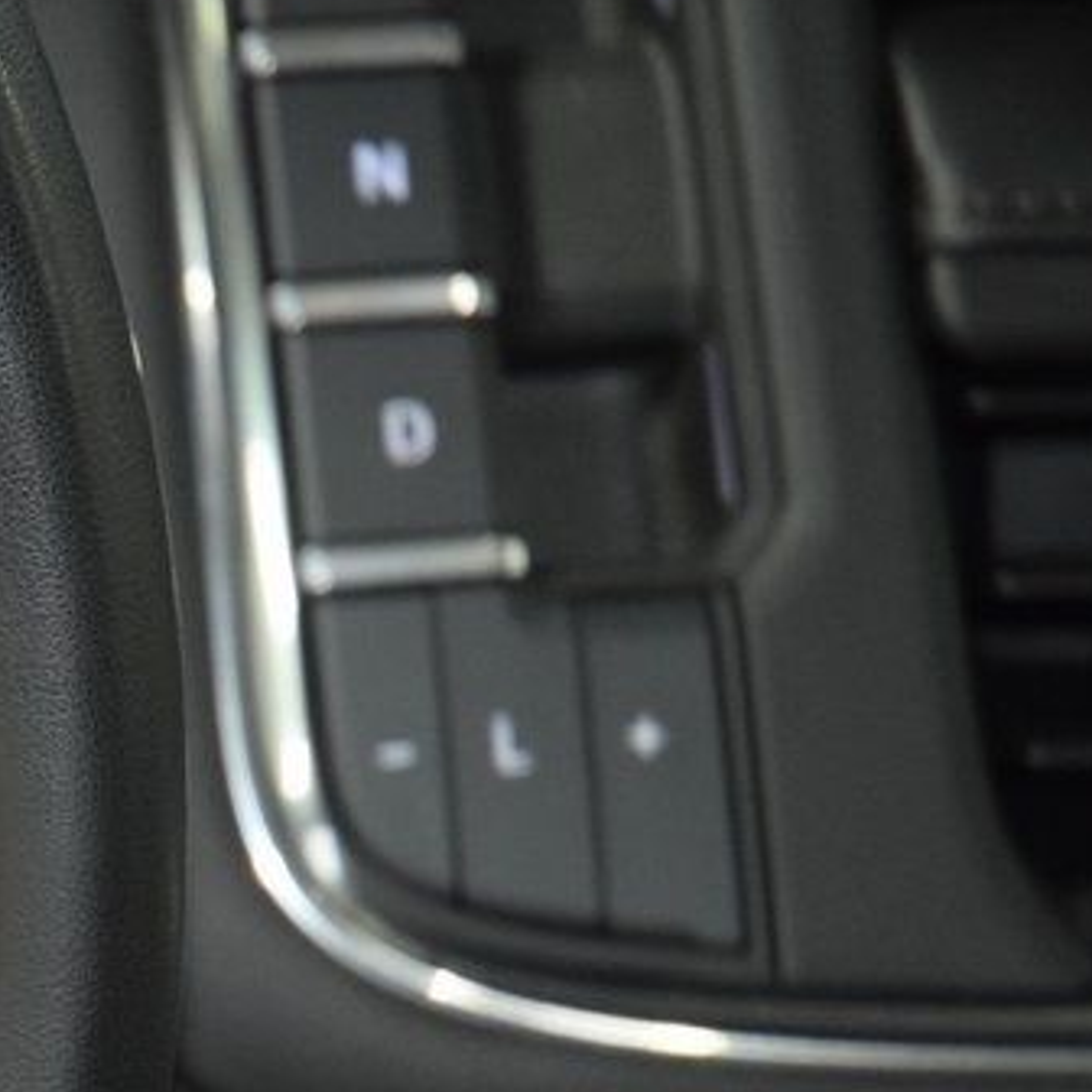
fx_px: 9708
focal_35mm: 272
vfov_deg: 6.4
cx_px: -526
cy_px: 902
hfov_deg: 6.4
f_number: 4.5
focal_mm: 70
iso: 2200
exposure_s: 1/40
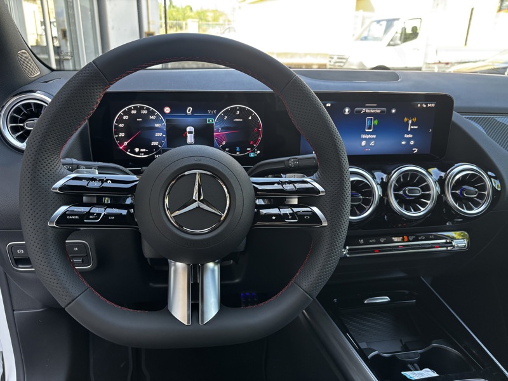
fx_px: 382
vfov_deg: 53.1
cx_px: 254
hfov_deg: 67.3
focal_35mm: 26
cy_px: 190
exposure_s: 1/107
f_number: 1.6
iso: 125
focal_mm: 5.96
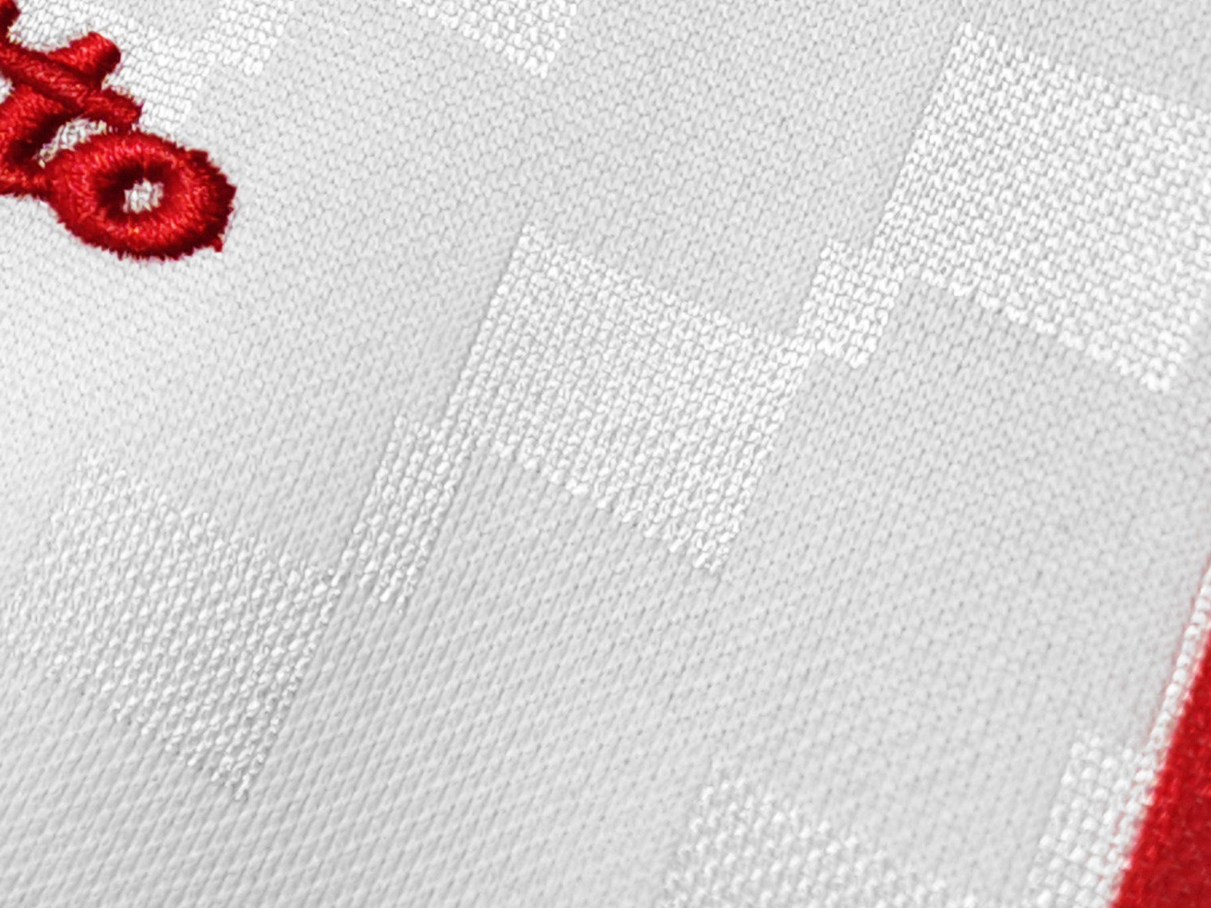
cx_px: -3
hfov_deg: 29.6
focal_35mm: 61
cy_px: -248
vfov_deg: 21.8
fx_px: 2134
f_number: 2.2
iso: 112
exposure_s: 1/100
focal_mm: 2.59
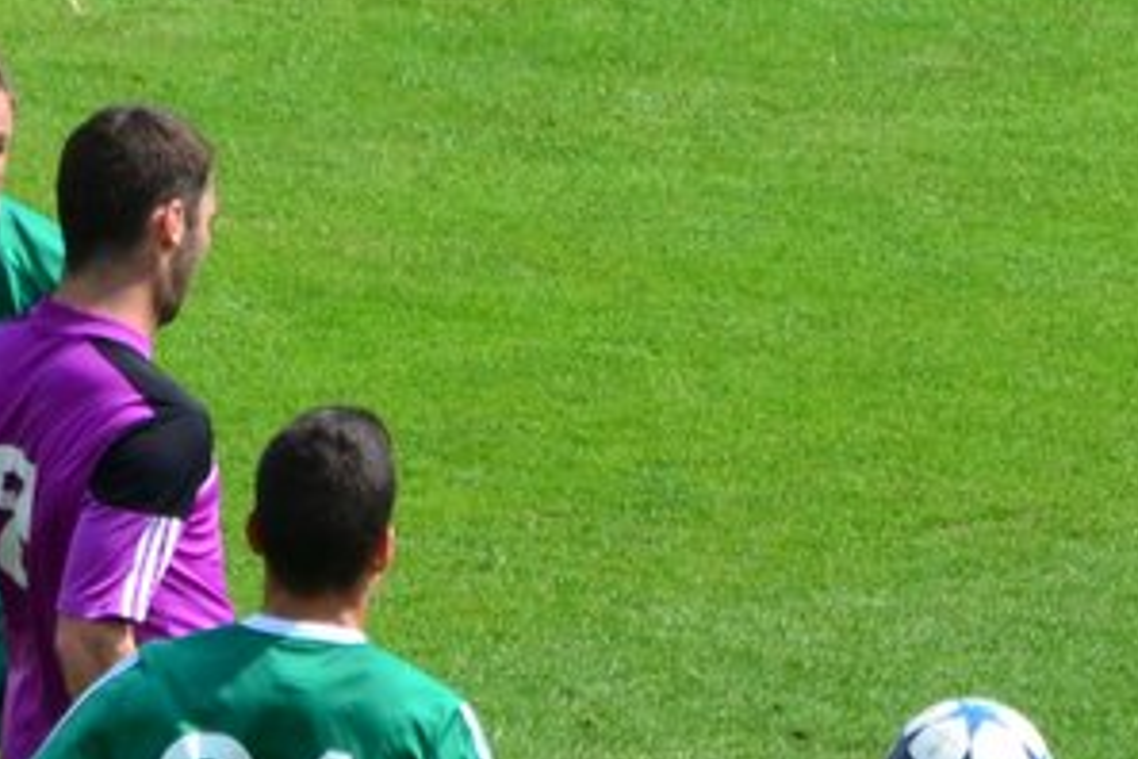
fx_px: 38784
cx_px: -4
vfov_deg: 1.1
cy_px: 874
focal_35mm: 1227
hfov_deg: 1.7
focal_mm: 270
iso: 640
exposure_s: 1/2500
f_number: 6.3
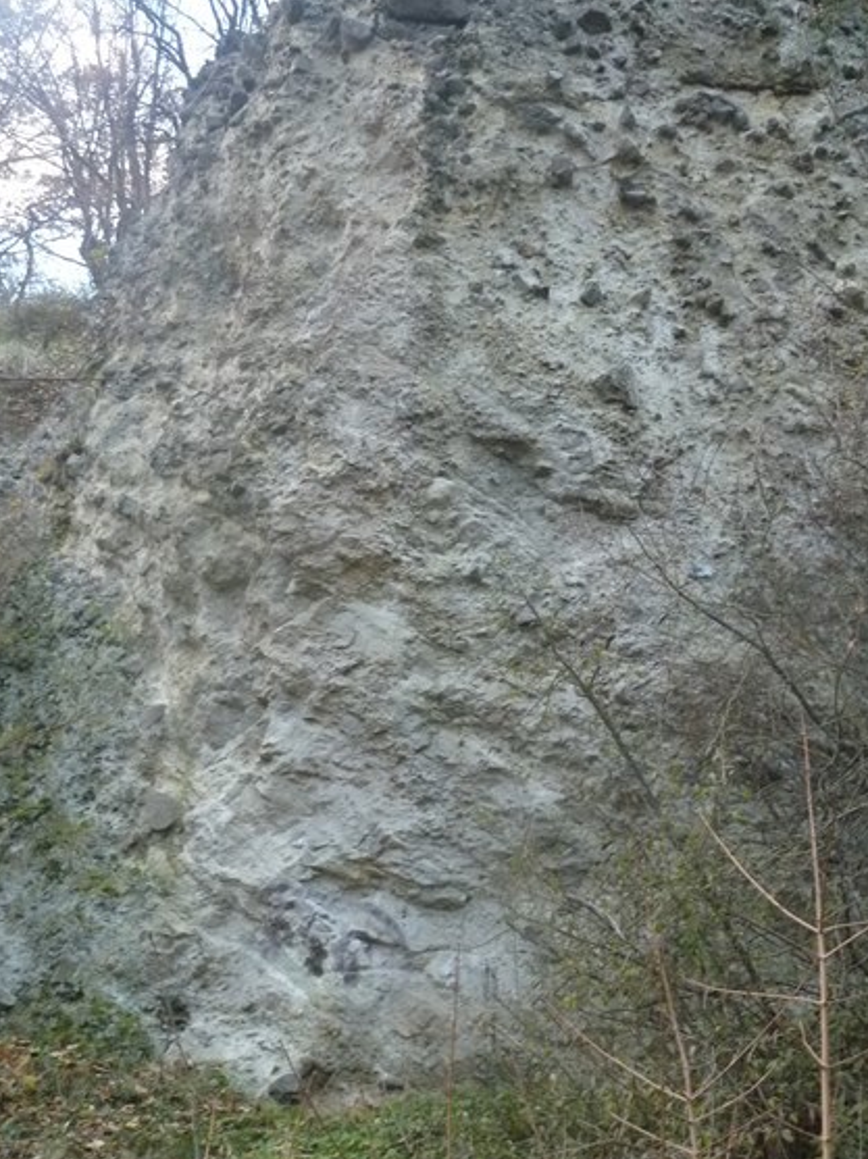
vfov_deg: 41.3
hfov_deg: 31.5
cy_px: 558
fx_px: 1540
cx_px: 410
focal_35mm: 46
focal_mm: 6.5
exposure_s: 1/30
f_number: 3.6
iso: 400
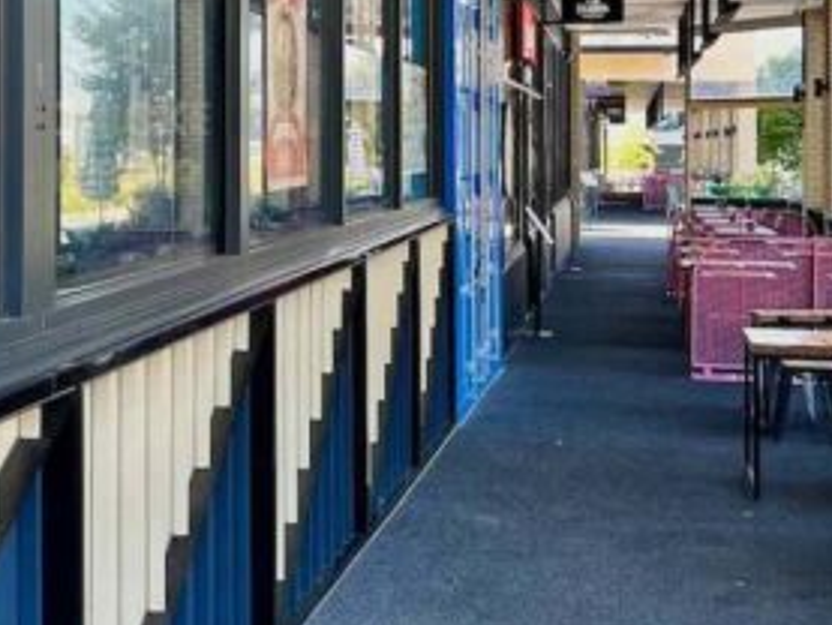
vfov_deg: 24.1
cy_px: 135
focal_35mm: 60
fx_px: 1443
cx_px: 369
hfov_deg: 32.1
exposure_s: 1/121
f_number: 1.5
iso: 40
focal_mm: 5.7
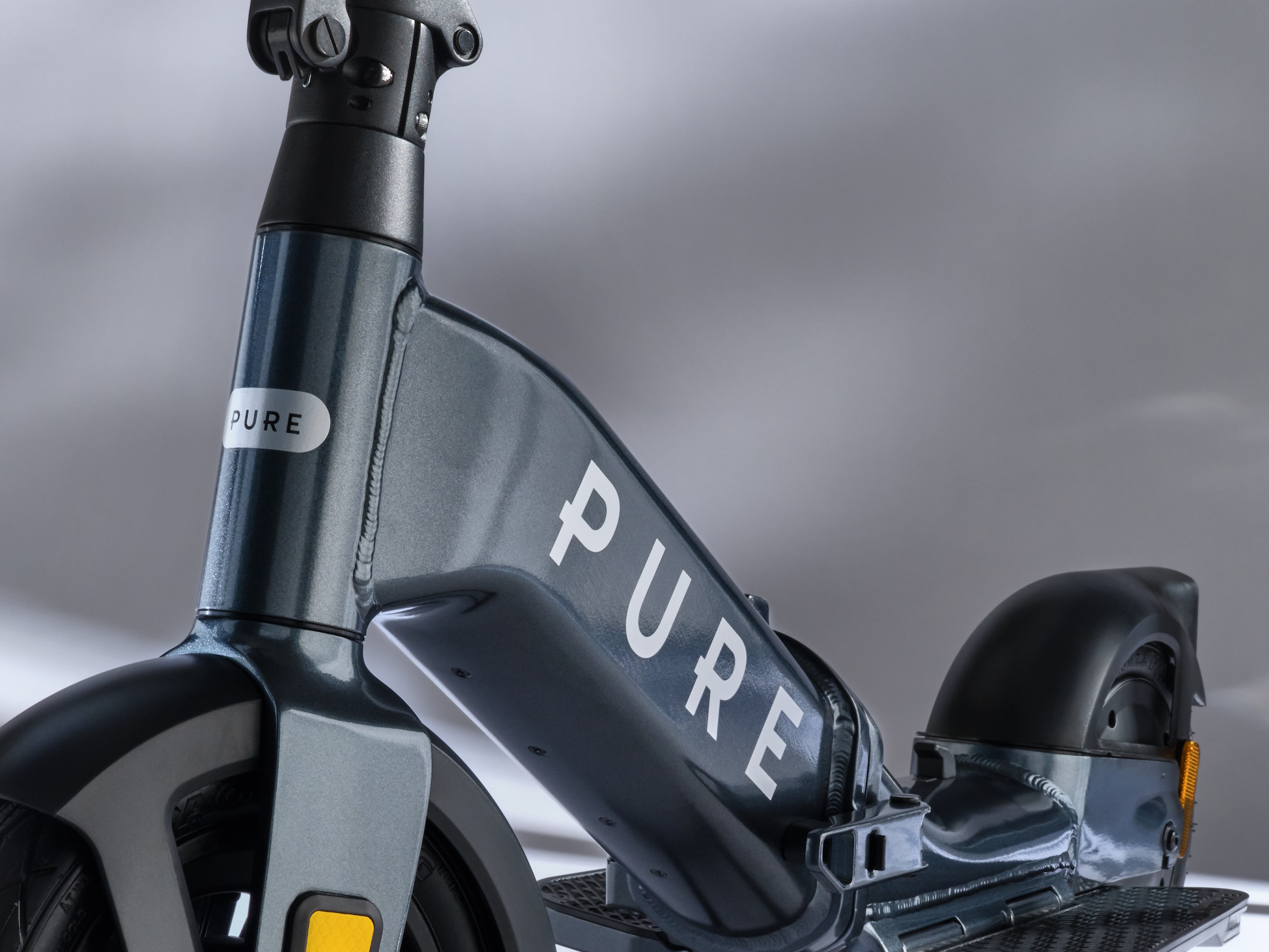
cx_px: 588
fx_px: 3006
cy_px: 692
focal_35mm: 82
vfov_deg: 17.9
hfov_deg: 23.8
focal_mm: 49.8
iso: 800
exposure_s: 1/80
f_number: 22
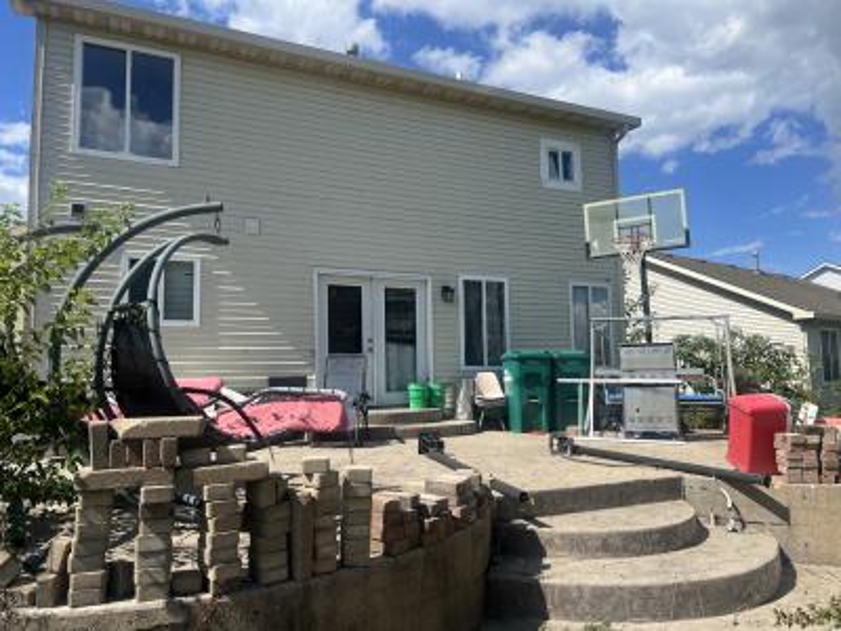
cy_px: 316
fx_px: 632
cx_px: 420
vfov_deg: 53.1
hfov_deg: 67.3
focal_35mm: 26
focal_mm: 5.7
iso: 50
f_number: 1.5
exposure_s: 1/4444
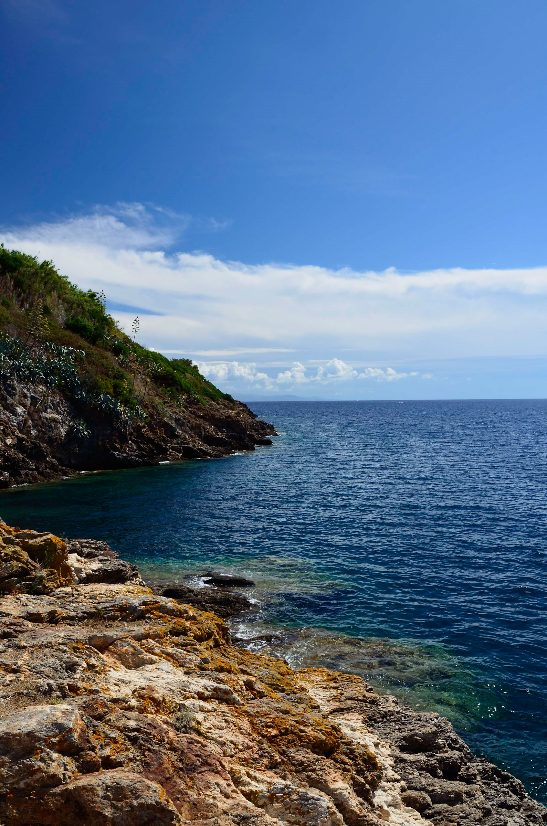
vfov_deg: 73.9
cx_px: 274
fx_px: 550
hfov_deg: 52.9
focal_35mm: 24
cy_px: 413
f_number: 11
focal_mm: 16
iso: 200
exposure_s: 1/100
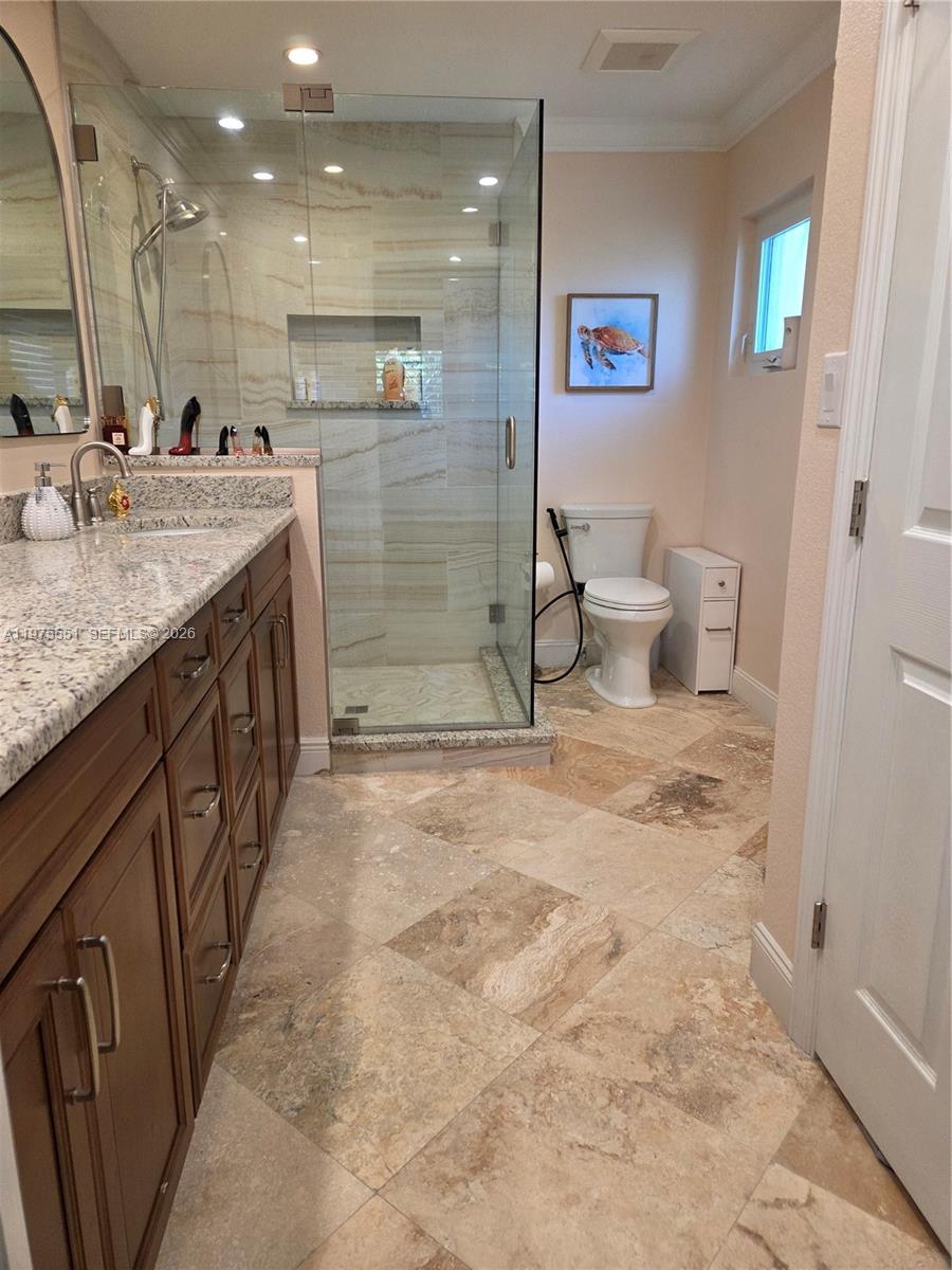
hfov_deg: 58.9
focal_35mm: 23
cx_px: 476
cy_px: 635
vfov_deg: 73.9
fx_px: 843
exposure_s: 1/120
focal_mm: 5.4
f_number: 1.8
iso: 200
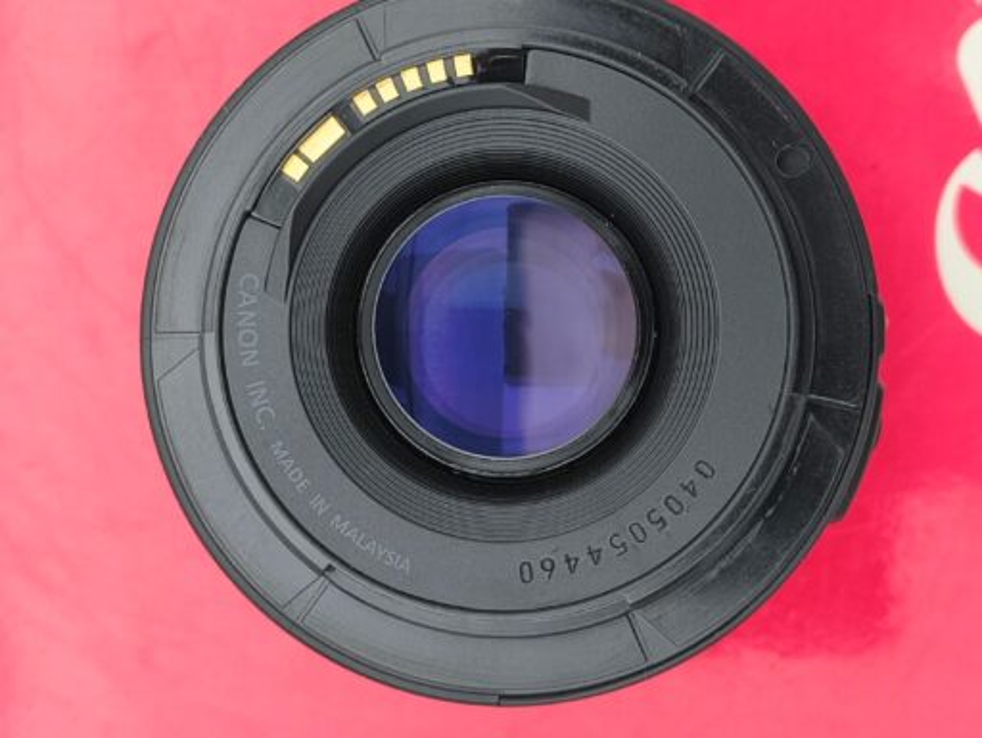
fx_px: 681
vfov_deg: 56.9
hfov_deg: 71.5
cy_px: 369
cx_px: 491
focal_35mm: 24
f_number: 1.8
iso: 100
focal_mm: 5.56
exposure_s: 1/336
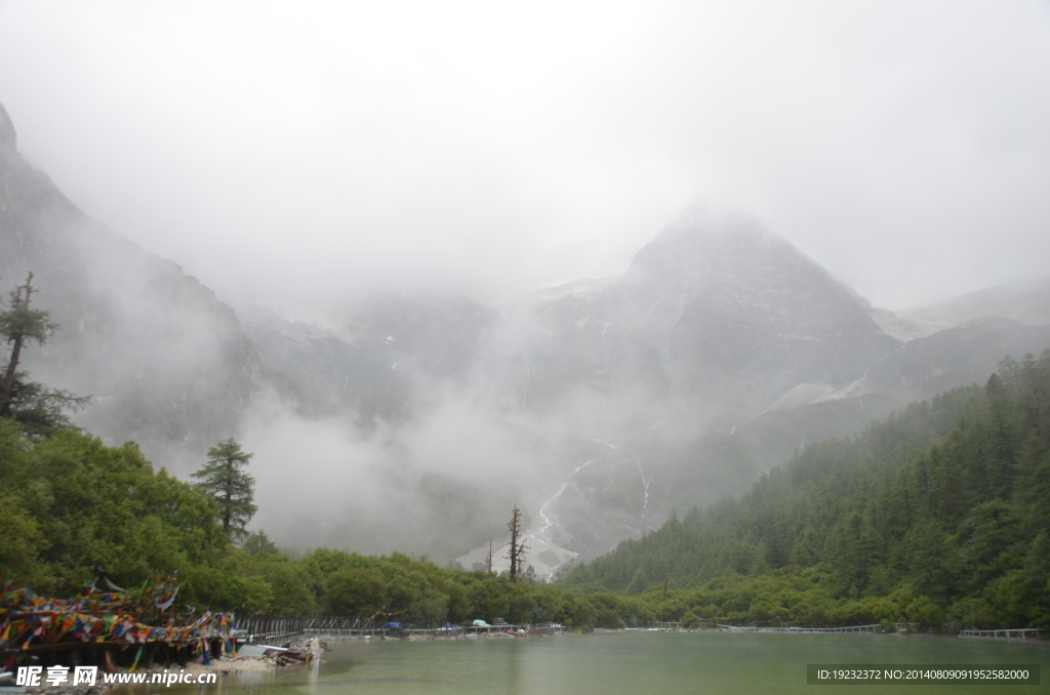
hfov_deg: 57.3
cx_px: 525
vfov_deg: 39.8
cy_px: 348
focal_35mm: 33
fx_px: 960
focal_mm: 22
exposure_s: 1/250
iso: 140
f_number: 8
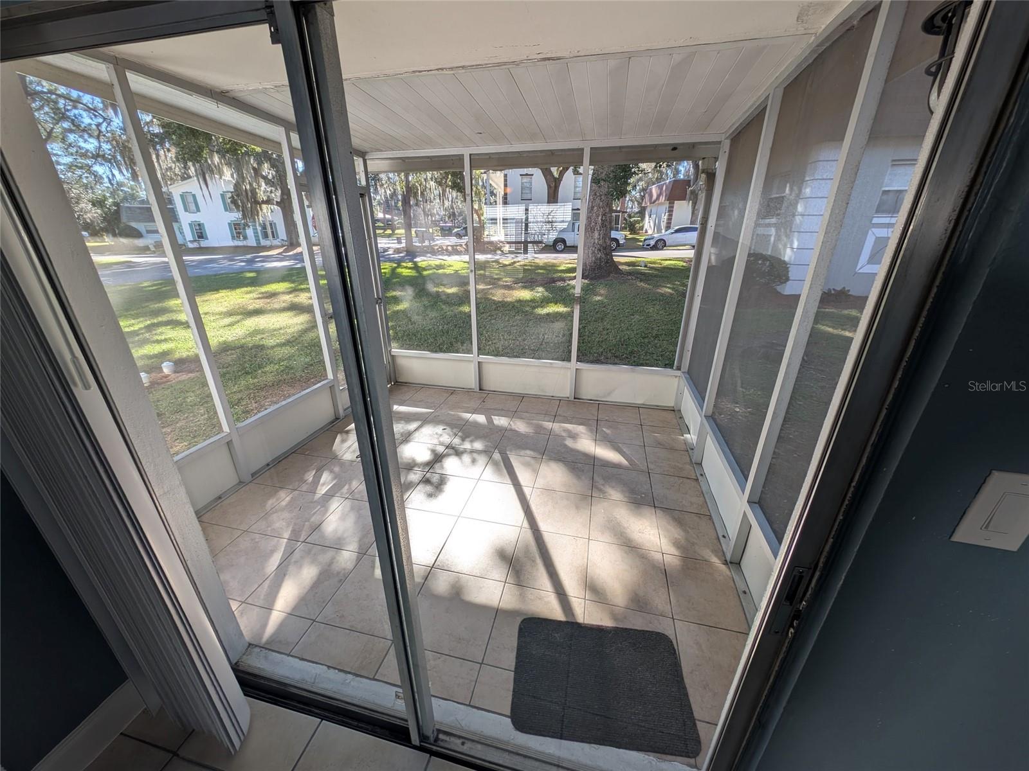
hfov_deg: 110.5
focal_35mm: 12
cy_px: 386
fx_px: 357
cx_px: 514
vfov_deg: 94.5
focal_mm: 2.23
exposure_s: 1/328
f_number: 1.95
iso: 41
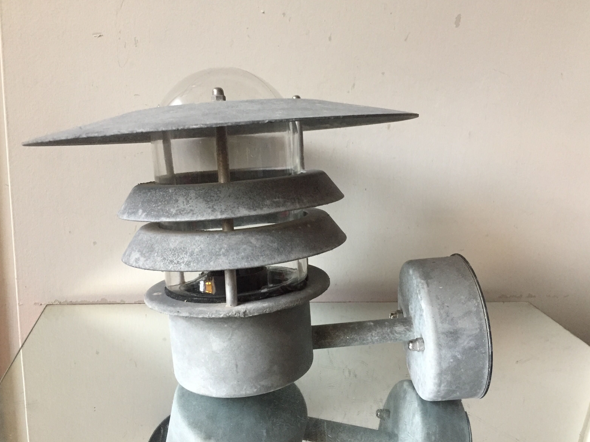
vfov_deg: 46.8
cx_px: 300
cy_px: 224
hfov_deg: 60.0
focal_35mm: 30
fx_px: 511
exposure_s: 1/17
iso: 250
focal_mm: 4.15
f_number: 2.2
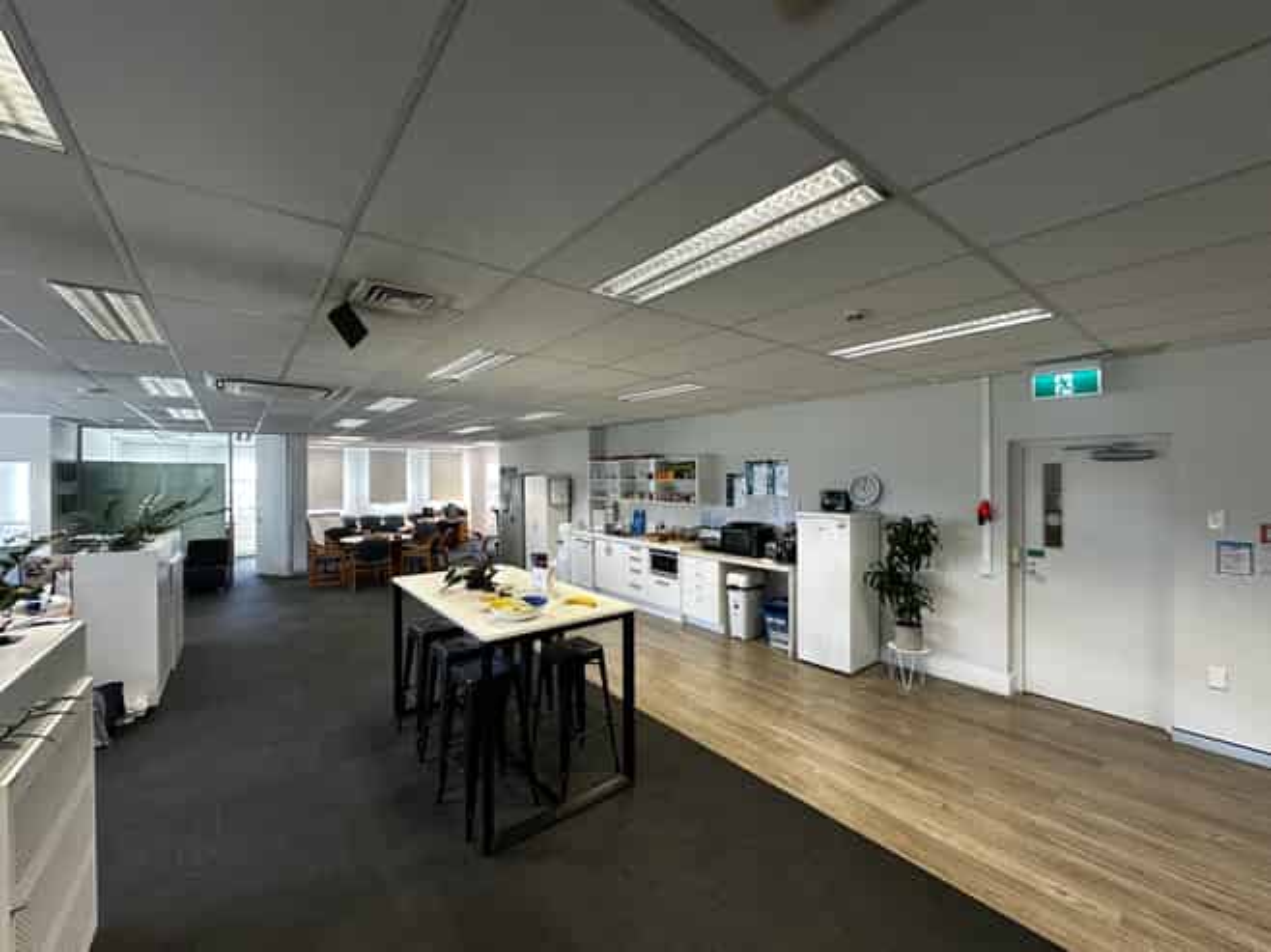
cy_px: 476
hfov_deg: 102.1
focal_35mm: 14
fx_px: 514
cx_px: 636
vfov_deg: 85.6
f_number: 2.2
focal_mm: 2.22
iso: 160
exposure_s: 1/100
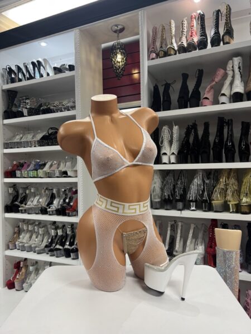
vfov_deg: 67.3
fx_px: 251
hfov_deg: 53.1
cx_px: 126
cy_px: 167
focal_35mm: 26
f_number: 1.5
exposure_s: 1/60
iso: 100
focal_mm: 5.7
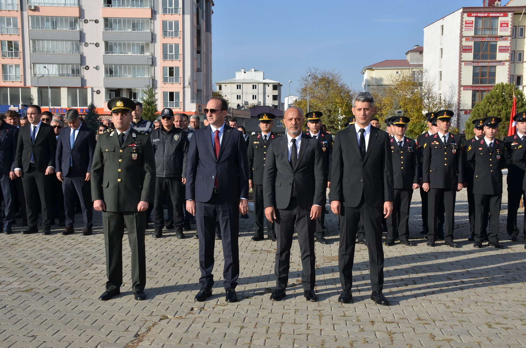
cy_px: 174
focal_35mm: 48
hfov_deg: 41.2
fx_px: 700
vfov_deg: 27.9
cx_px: 263
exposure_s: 1/250
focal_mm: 32
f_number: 8
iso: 100
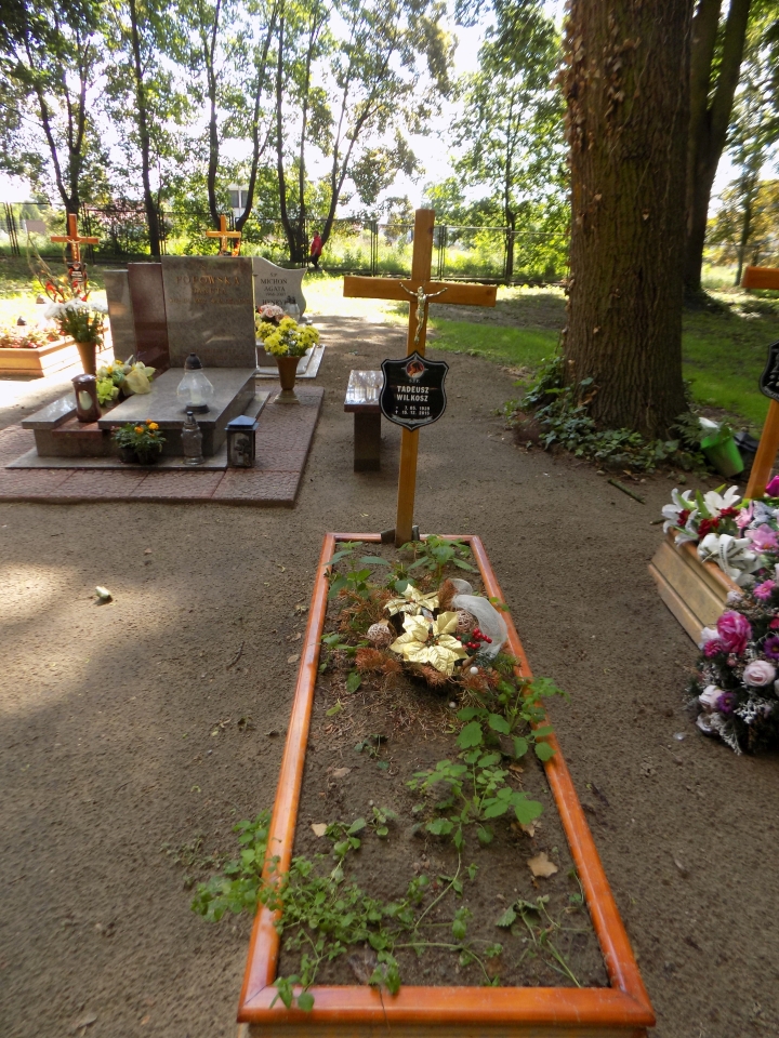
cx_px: 390
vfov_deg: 73.9
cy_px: 519
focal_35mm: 23
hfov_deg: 58.9
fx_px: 690
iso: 80
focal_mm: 4
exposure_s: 1/125
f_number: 3.1
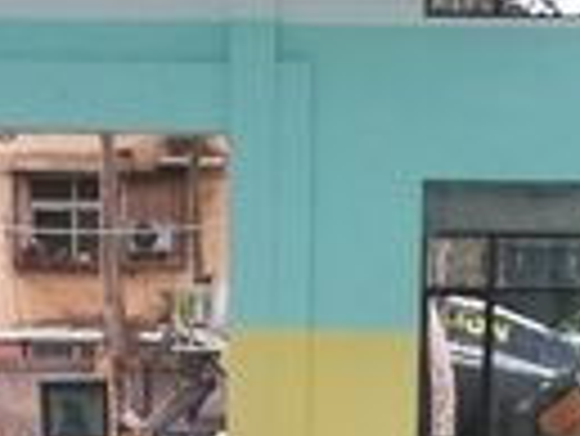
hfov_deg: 12.3
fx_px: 2700
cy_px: 1232
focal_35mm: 161
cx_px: 247
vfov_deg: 8.1
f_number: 2.2
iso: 64
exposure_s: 1/50
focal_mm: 3.83
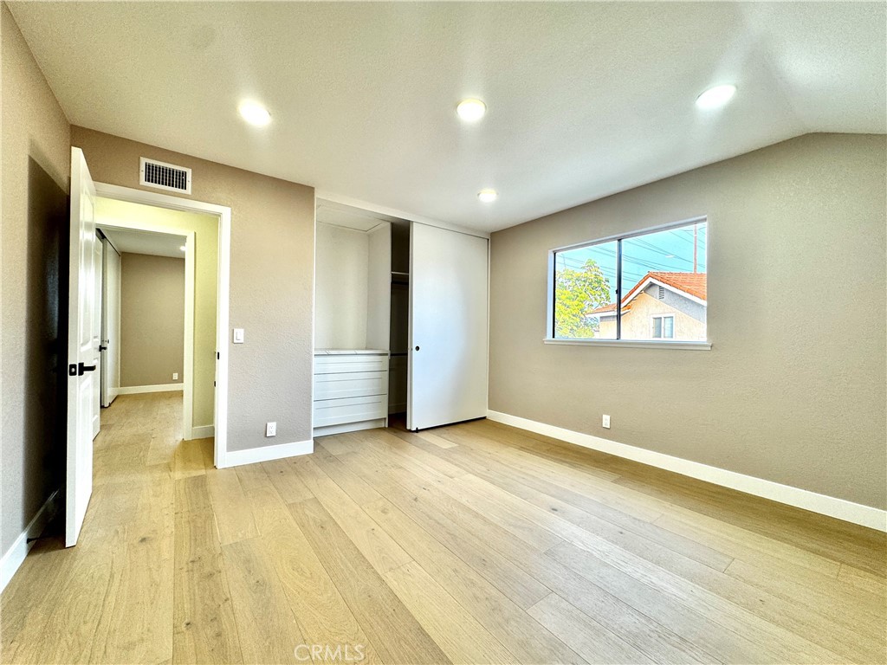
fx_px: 359
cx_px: 444
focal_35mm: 14
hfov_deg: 102.1
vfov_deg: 85.7
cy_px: 332
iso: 100
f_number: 2.2
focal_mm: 2.22
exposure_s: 1/120
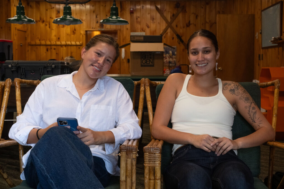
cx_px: 142
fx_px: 379
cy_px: 94
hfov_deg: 41.1
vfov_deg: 28.1
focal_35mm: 48
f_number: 5
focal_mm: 31.9
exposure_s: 1/200
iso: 2500
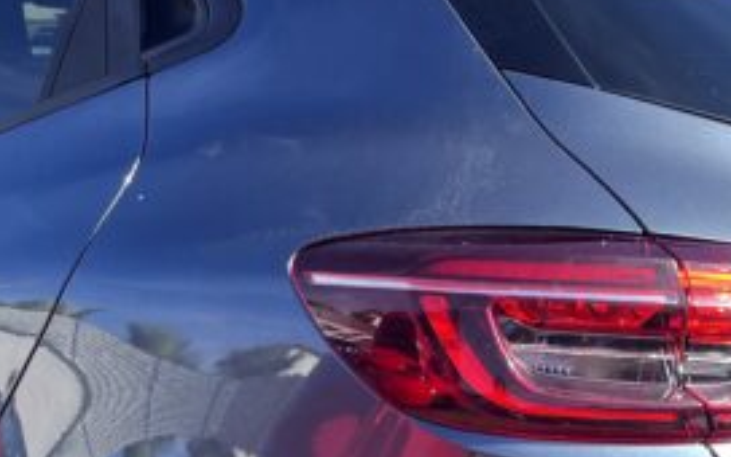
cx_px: 290
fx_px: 1614
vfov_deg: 15.6
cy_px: 516
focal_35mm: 81
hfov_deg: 25.5
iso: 50
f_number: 1.6
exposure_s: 1/696
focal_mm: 5.1
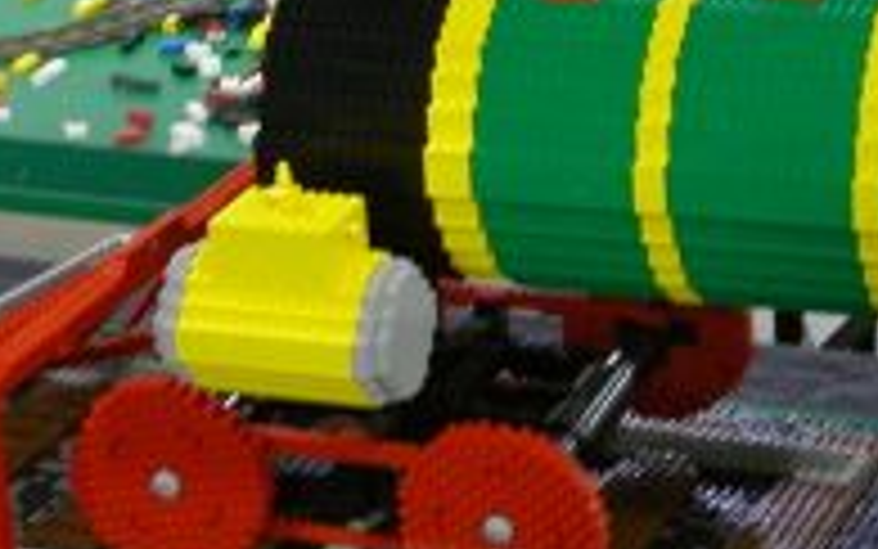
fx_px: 3327
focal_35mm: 139
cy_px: 86
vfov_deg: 9.4
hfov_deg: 15.0
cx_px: 563
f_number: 3.5
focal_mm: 9.7
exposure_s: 1/7.4
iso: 100
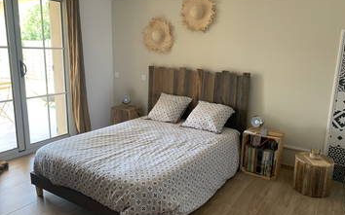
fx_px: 263
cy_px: 109
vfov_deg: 44.5
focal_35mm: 28
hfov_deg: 66.5
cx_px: 174
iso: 100
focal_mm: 4.25
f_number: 1.8
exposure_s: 1/63
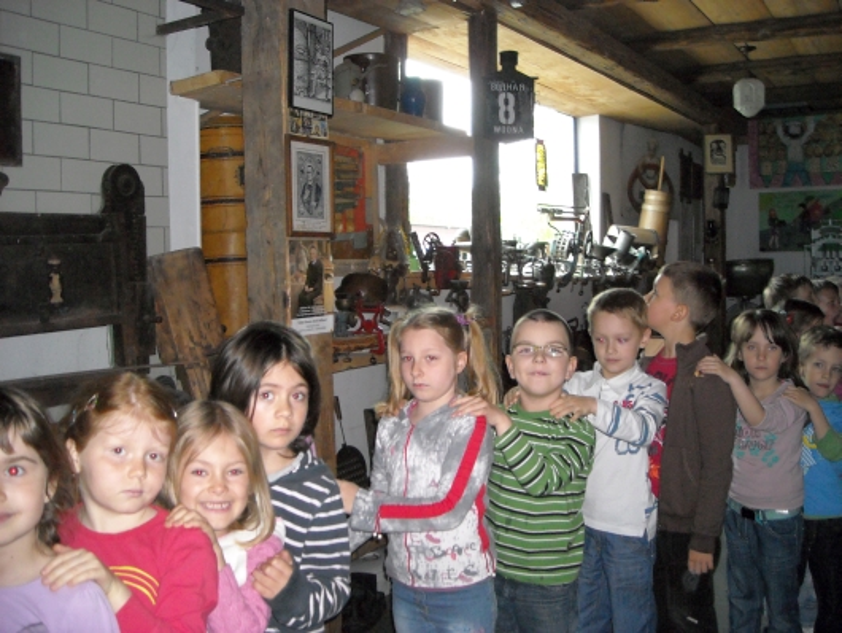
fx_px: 852
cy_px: 316
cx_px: 421
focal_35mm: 35
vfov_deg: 40.7
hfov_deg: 52.6
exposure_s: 1/60
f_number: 2.8
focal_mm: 5.7
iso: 400
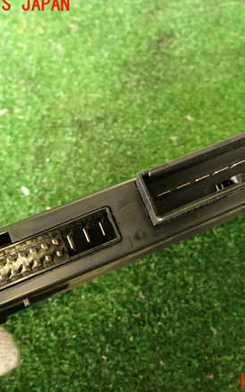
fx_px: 385
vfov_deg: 54.0
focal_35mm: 36
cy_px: 193
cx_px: 175
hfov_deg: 34.8
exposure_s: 1/30
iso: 200
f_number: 2
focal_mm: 4.5
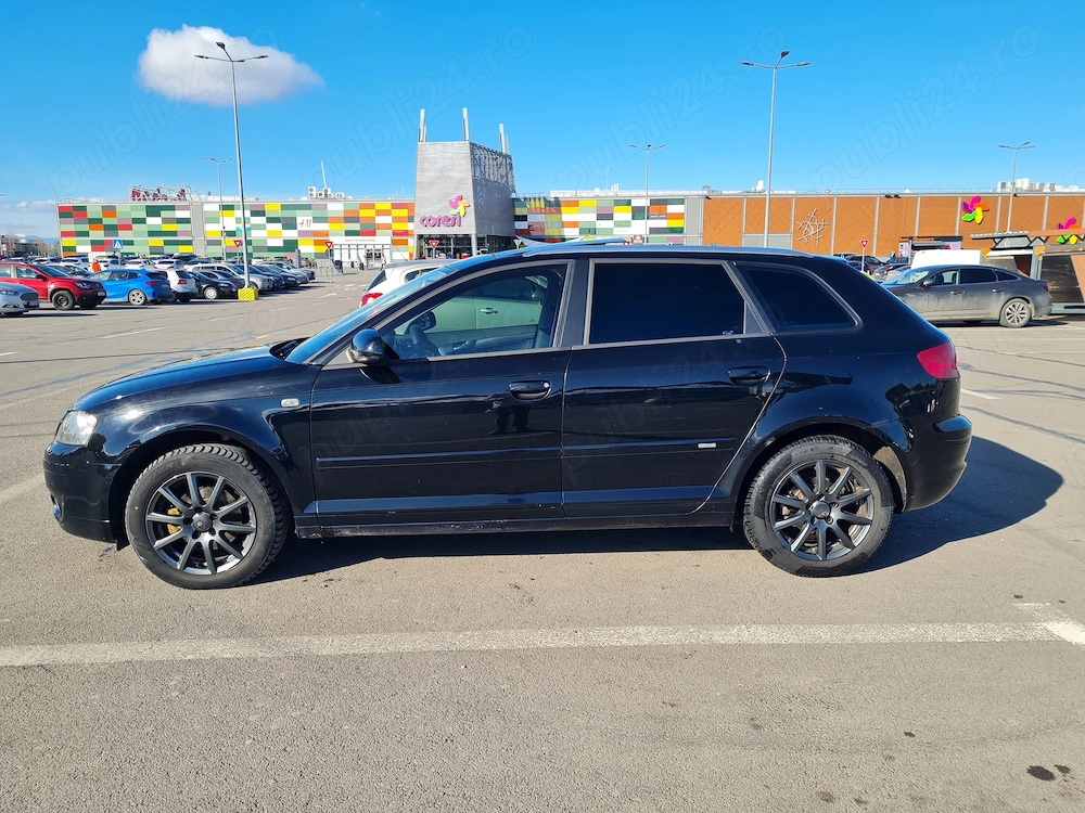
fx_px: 815
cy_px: 406
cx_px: 542
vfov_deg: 53.1
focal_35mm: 26
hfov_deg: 67.3
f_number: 1.8
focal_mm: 5.4
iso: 50
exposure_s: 1/1392
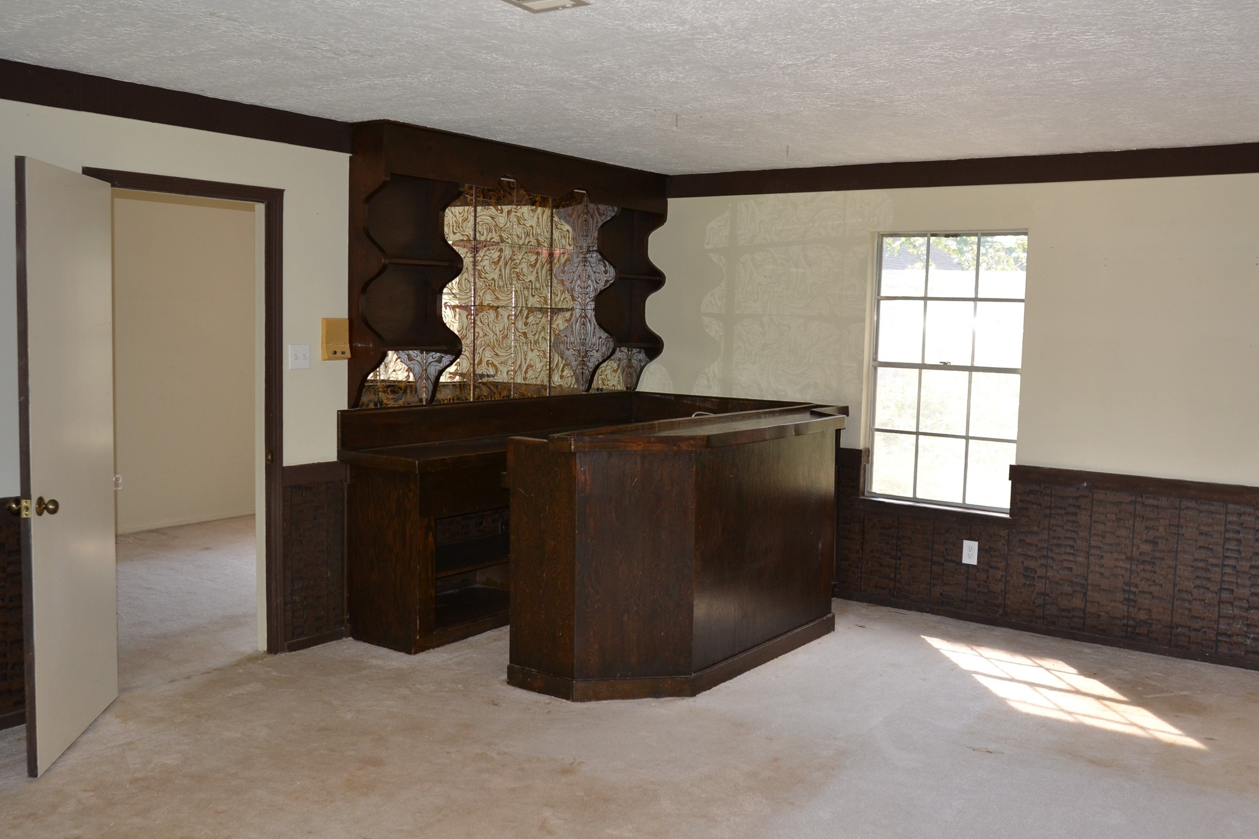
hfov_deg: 60.3
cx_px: 635
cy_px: 413
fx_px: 1084
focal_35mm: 31
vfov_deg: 42.3
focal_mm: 20
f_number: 2.8
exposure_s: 1/60
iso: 400
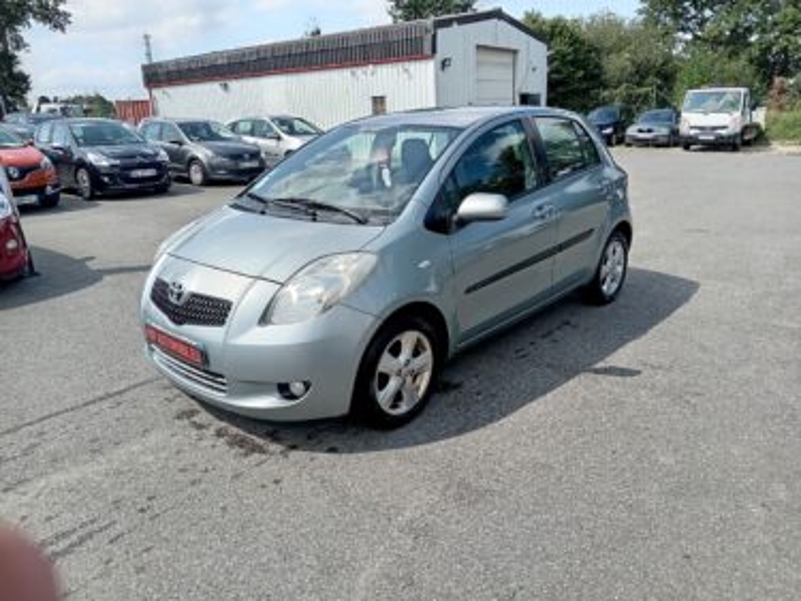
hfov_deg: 69.4
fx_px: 578
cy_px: 300
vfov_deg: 54.9
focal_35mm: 25
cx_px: 400
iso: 103
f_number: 1.8
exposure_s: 1/470
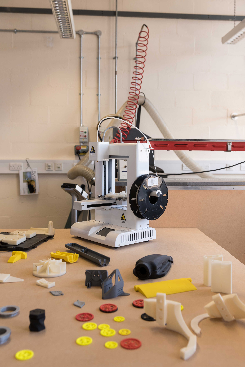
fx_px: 357
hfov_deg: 37.9
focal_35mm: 35
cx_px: 122
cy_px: 184
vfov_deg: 54.4
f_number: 5.6
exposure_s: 1/125
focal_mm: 35
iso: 400
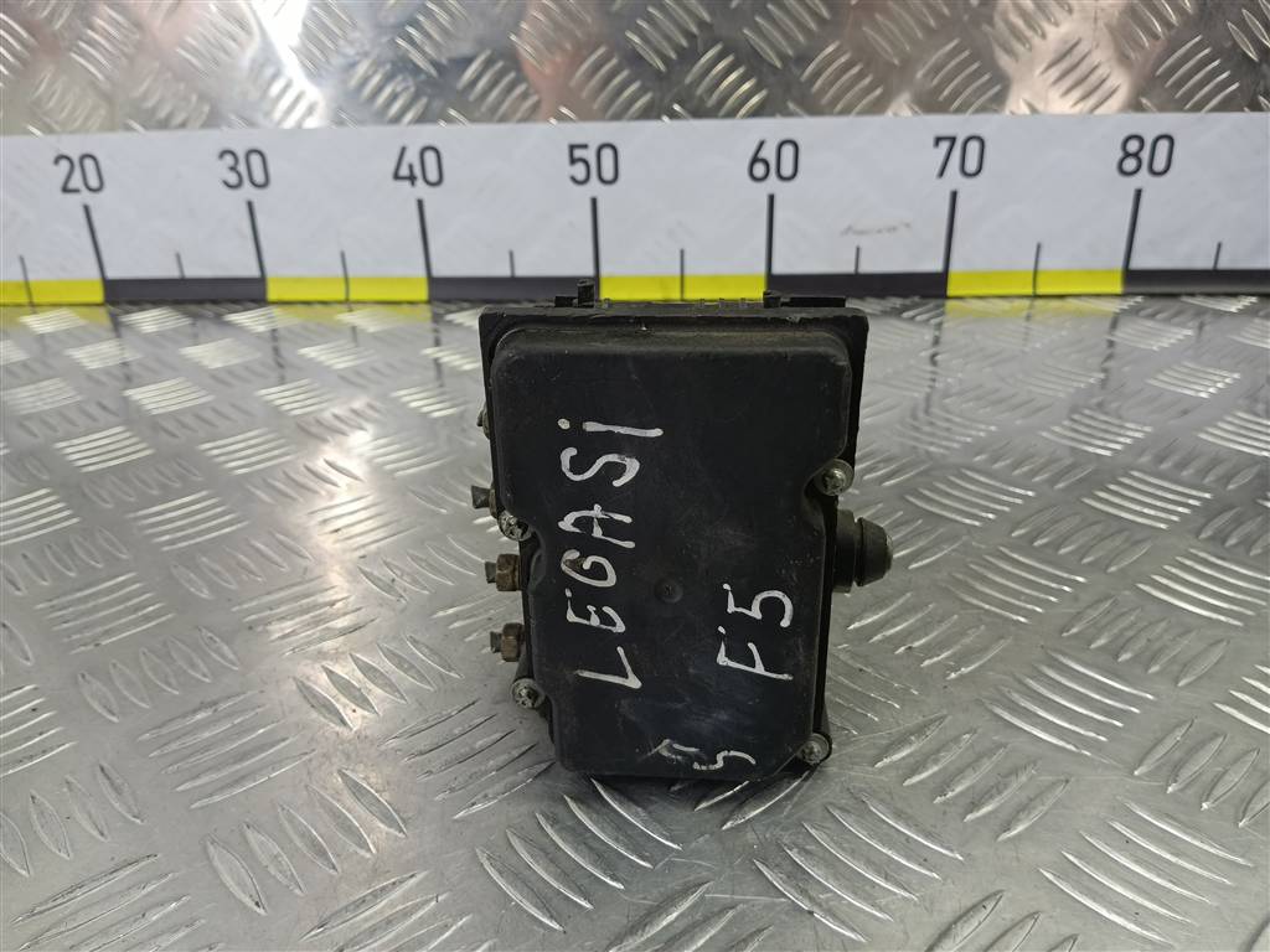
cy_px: 476
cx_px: 635
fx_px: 991
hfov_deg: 65.3
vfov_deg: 51.4
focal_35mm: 27
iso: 140
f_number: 1.6
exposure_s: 1/50
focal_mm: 4.11
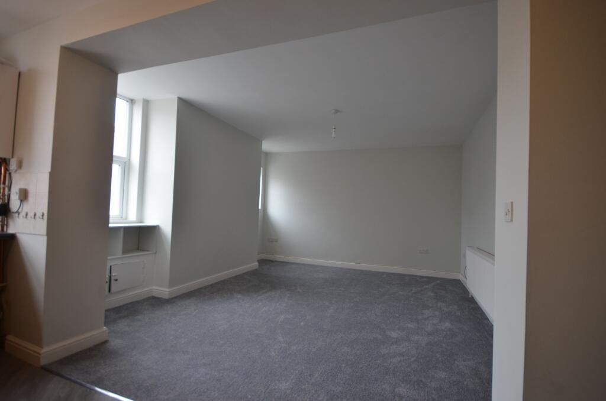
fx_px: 277
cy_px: 200
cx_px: 303
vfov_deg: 71.8
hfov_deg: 95.1
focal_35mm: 16
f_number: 4.2
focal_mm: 11
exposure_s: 1/80
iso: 400
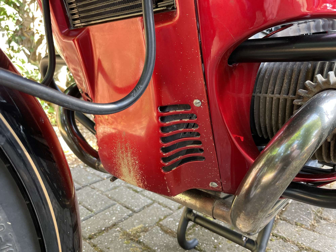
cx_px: 168
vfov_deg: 53.1
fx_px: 252
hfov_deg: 67.3
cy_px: 126
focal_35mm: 26
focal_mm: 4.2
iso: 125
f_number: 1.6
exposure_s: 1/121
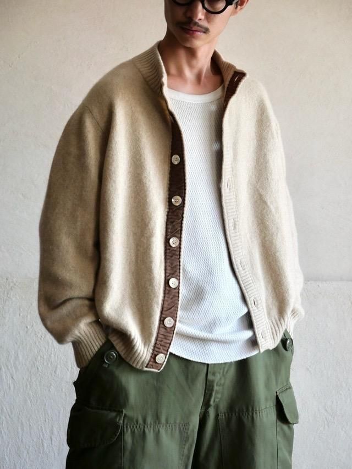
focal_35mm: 104
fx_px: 1410
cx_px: 176
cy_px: 234
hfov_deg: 14.2
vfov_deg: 18.9
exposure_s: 1/125
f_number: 4
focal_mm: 52
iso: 1000
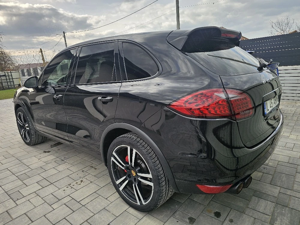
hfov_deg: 73.9
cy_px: 112
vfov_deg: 58.9
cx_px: 150
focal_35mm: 23
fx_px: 199
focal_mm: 6.3
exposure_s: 1/303
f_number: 1.7
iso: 10
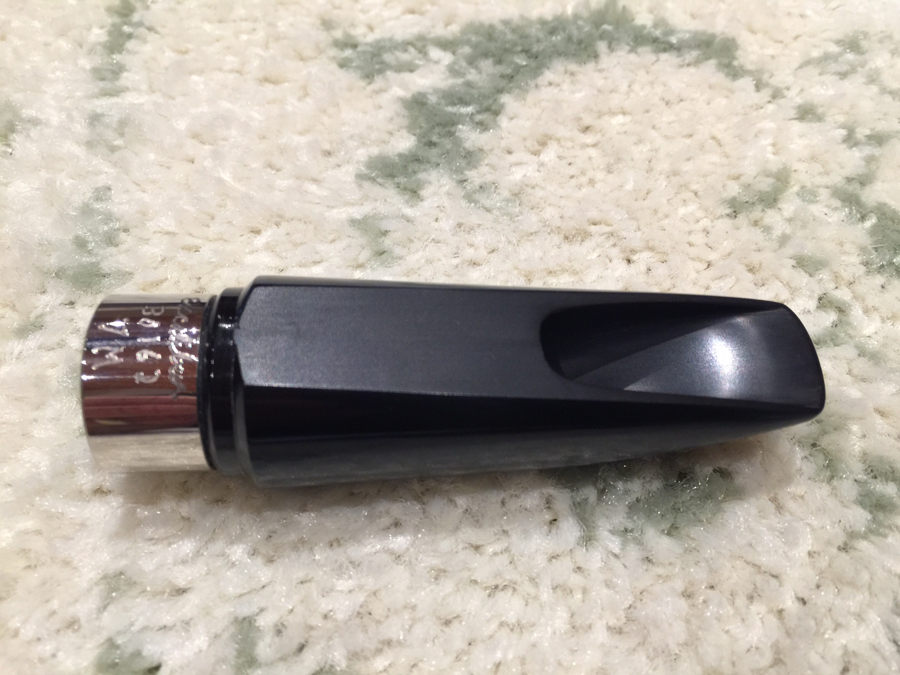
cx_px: 450
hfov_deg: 61.7
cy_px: 338
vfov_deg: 48.2
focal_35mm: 29
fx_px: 754
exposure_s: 1/15
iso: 80
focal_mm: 4.15
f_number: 2.2
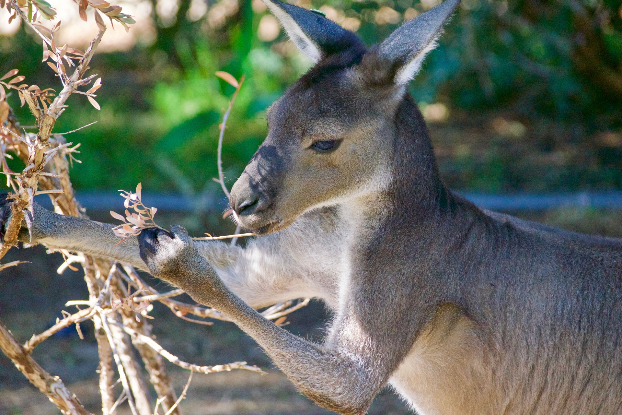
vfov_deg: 6.8
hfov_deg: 10.2
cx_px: 311
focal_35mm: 202
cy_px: 208
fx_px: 3498
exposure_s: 1/1250
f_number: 4.5
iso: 3200
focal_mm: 135
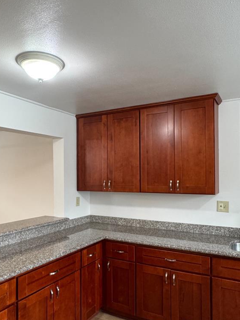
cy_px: 173
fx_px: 259
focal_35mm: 28
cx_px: 118
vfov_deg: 63.3
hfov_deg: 49.8
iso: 200
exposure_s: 1/60
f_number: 2.2
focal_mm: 2.22
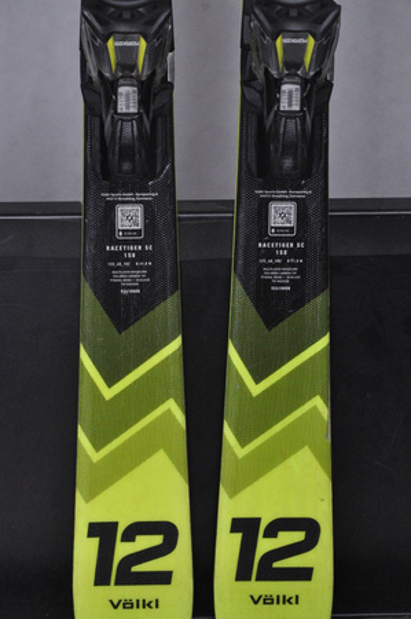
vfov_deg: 16.1
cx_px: 206
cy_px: 310
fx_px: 2188
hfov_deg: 10.7
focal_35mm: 128
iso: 3200
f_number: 9.5
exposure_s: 1/125
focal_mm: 85
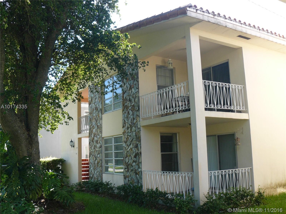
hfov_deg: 51.4
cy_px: 107
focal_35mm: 36
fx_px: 297
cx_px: 143
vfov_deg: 39.7
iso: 100
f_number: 4
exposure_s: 1/125
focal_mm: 6
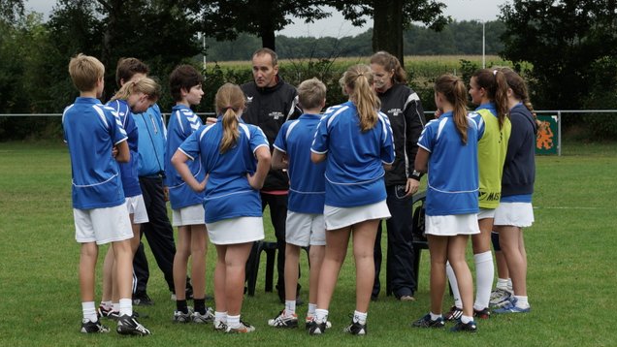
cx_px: 309
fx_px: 1293
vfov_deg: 15.3
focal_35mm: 79
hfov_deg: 26.8
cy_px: 174
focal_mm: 50
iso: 100
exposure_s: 1/250
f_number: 4
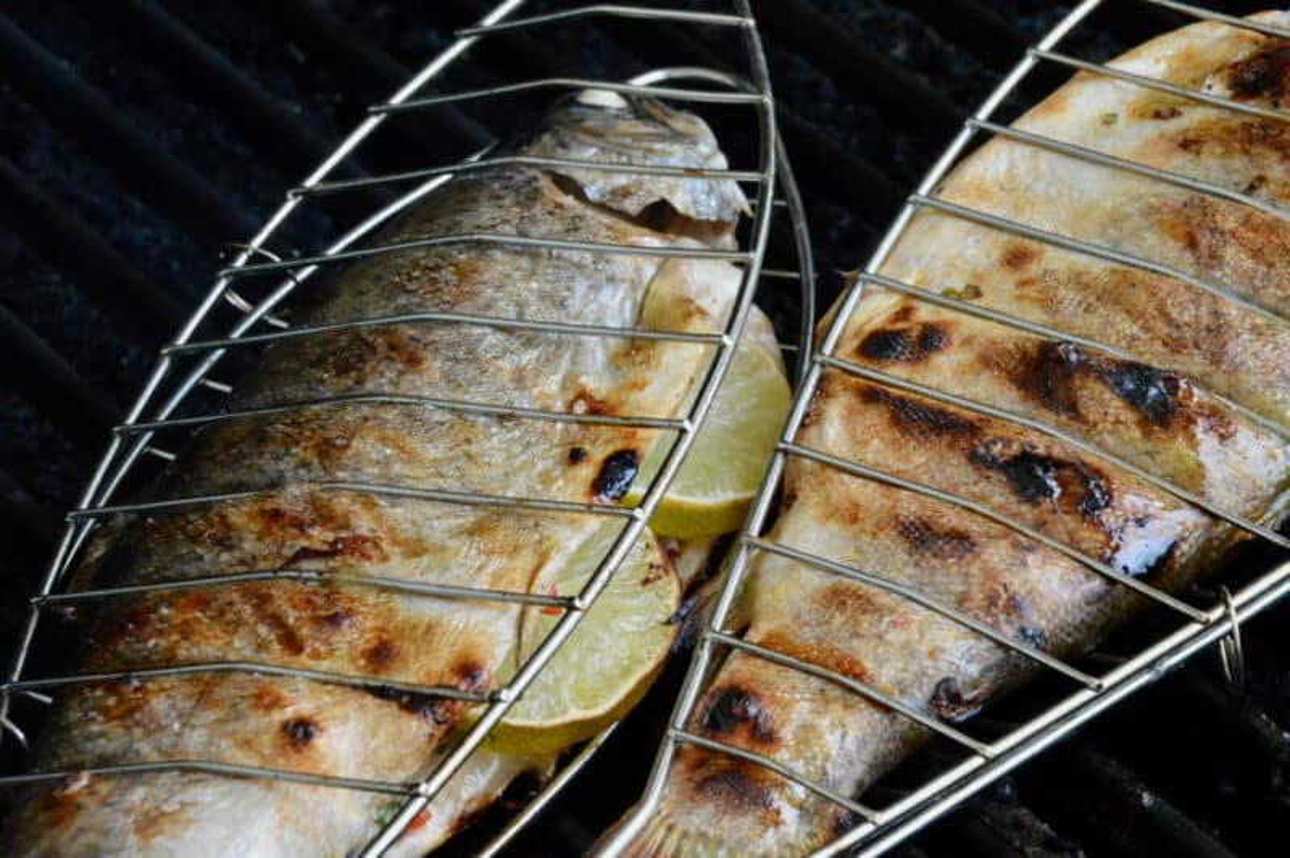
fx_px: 6982
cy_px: 429
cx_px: 645
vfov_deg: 7.0
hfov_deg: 10.6
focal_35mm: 195
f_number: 18
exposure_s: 1/200
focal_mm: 130
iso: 3200
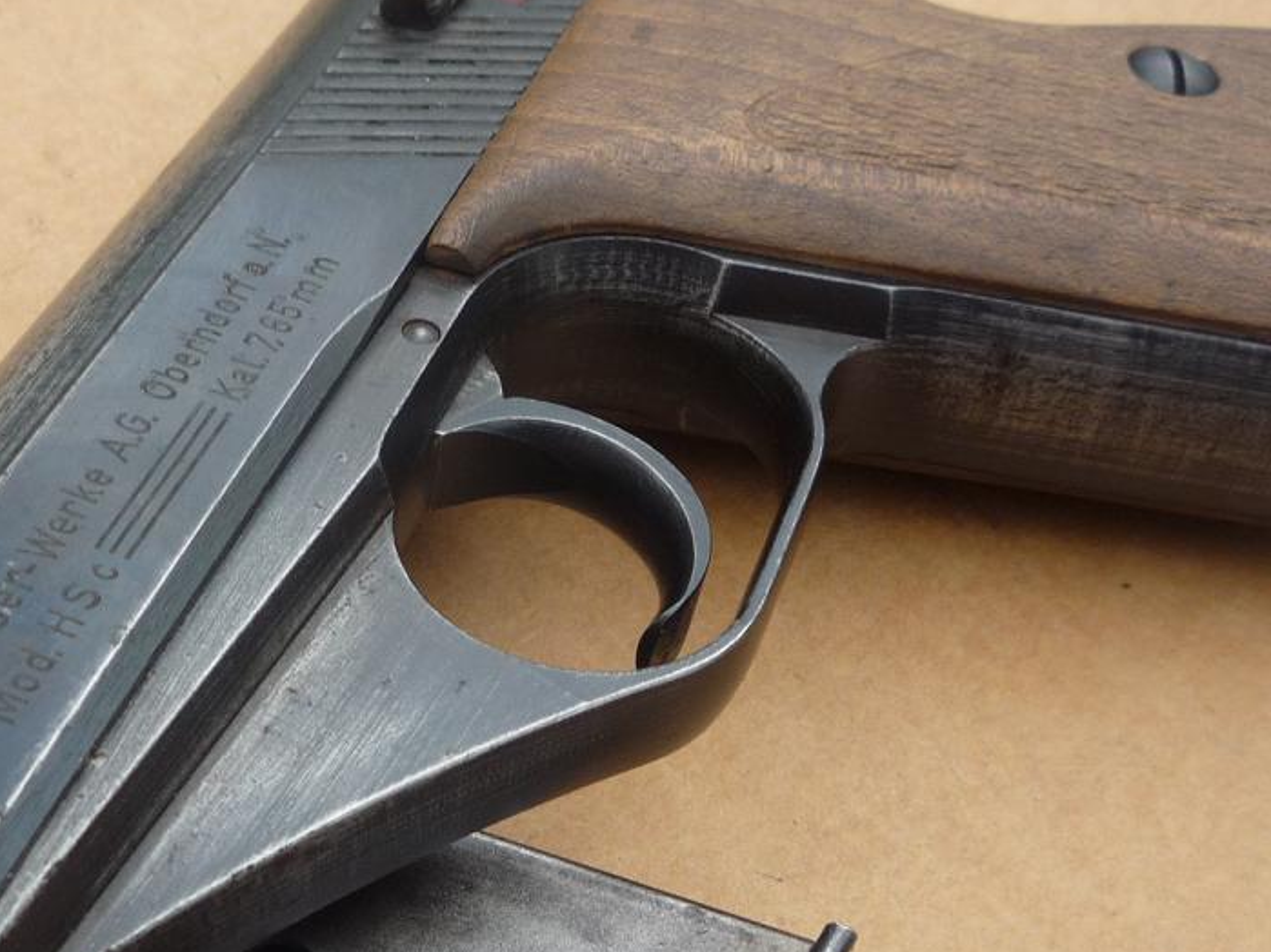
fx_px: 2129
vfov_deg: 25.0
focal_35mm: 58
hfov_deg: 33.1
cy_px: 674
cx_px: 465
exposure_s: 1/100
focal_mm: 5.2
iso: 100
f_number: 4
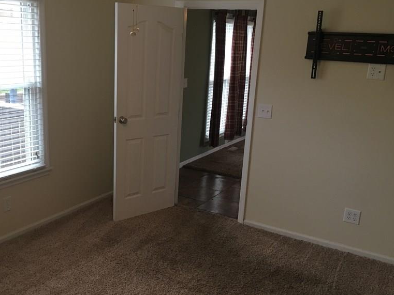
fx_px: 444
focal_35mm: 39
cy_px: 161
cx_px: 164
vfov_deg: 36.8
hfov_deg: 47.7
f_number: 2.2
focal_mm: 4.15
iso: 80
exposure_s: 1/30
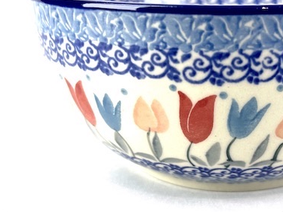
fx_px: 425
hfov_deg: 35.3
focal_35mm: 52
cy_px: 71
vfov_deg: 27.8
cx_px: 237
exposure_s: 1/100
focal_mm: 5.1
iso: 32
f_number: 1.6
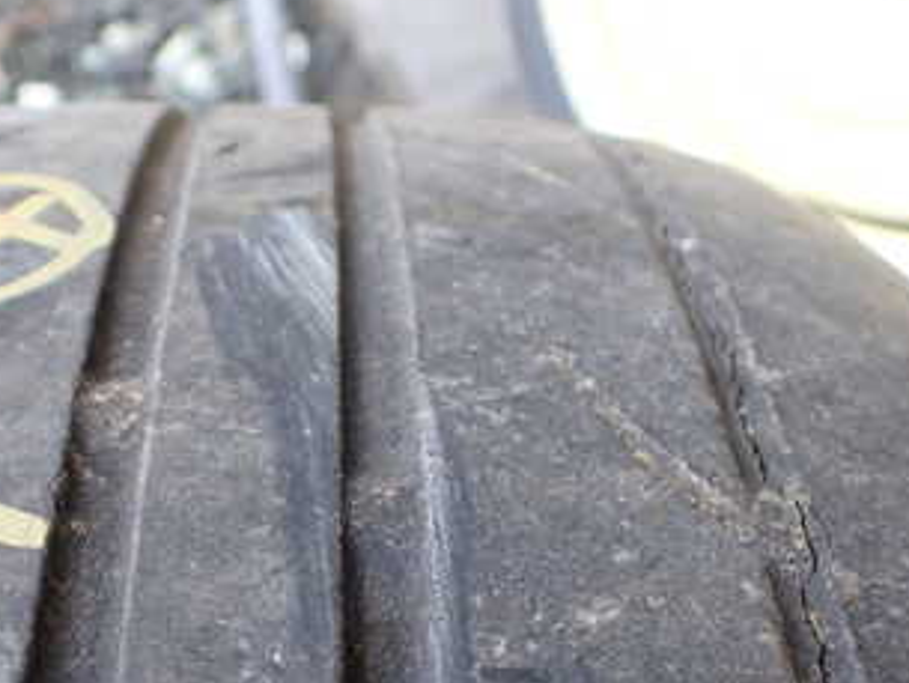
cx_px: 274
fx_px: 1550
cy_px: 480
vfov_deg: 24.7
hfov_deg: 32.3
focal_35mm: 59
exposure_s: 1/125
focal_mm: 5.4
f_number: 2.3
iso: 200
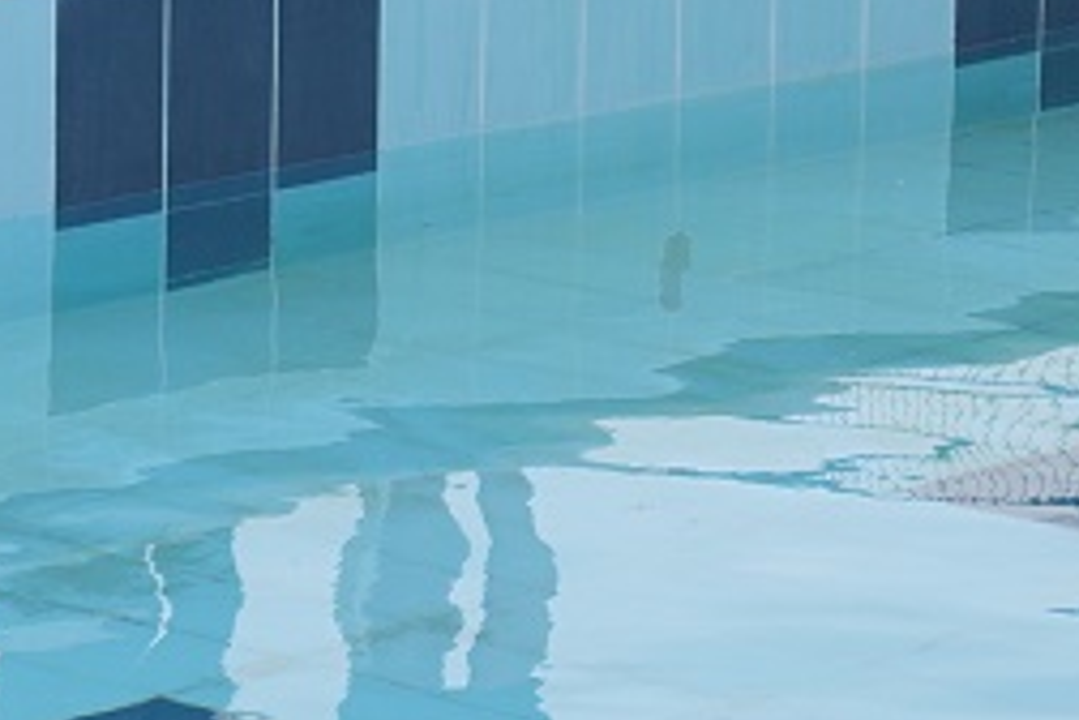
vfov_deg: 5.0
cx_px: -176
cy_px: -519
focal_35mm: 270
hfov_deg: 7.6
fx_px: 8092
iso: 125
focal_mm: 25
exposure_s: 1/250
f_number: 2.8
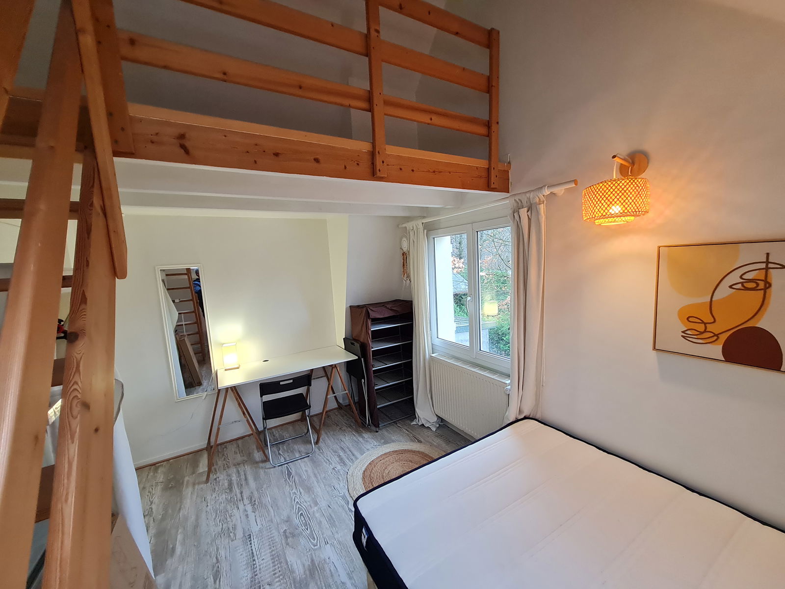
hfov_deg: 106.2
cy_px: 294
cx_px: 392
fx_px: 295
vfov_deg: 89.9
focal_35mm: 13
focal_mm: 1.74
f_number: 2.2
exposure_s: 1/50
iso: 250
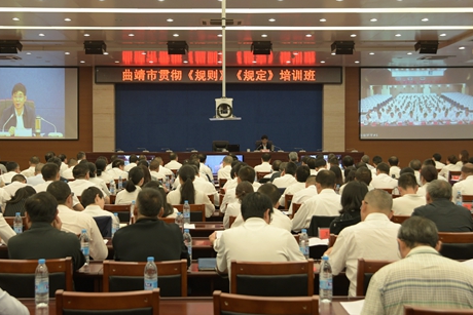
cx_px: 223
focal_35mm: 73
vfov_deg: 18.7
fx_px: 959
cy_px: 145
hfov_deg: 27.7
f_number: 5
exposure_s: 1/60
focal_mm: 56
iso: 1000
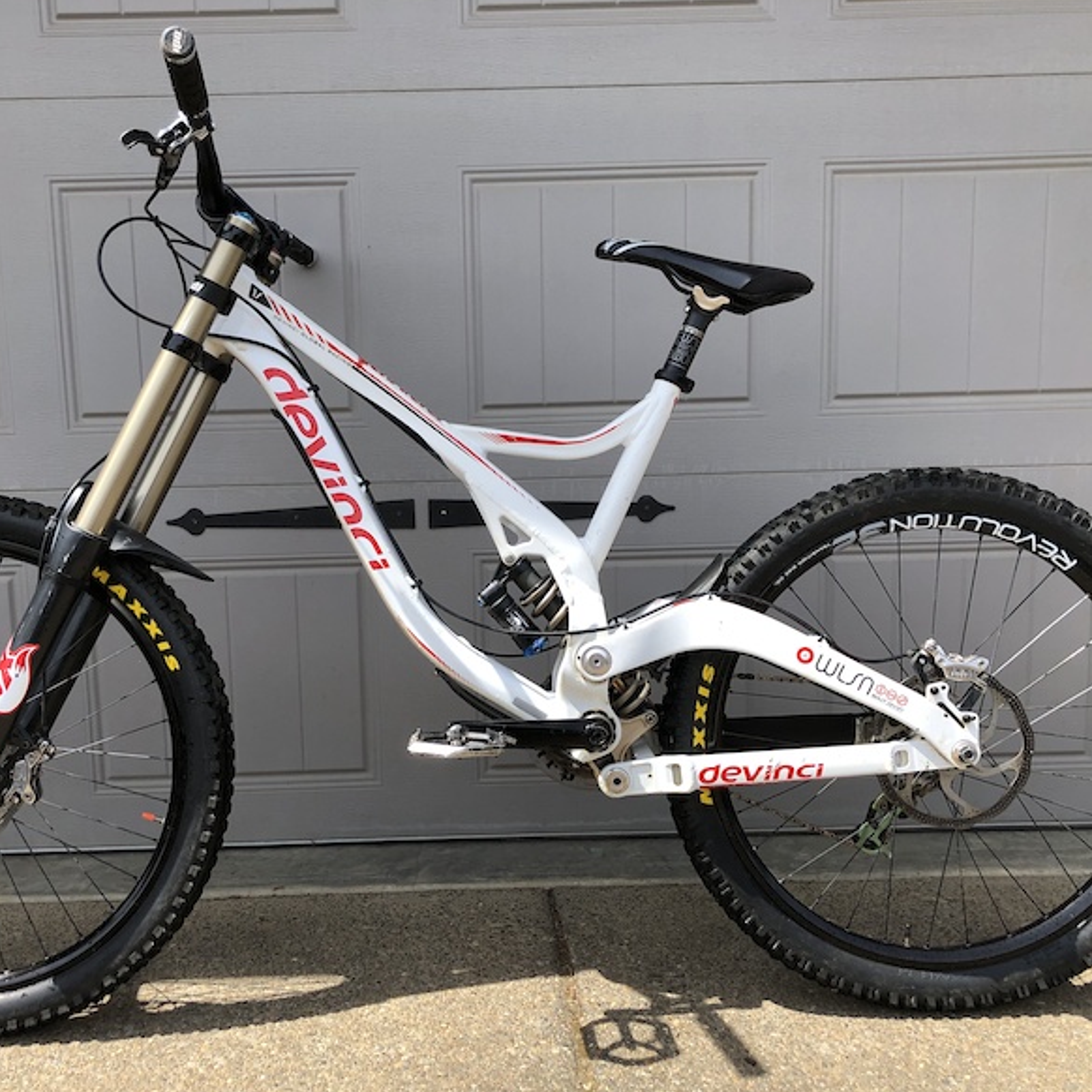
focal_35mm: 34
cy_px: 554
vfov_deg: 48.4
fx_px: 1213
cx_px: 463
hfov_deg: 48.3
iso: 20
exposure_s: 1/750
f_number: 1.8
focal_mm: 4
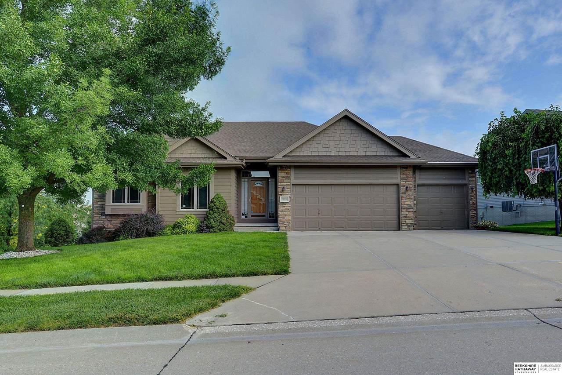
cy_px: 188
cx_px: 281
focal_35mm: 24
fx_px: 375
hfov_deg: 73.8
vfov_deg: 53.1
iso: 125
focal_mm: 24
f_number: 16
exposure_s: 1/50
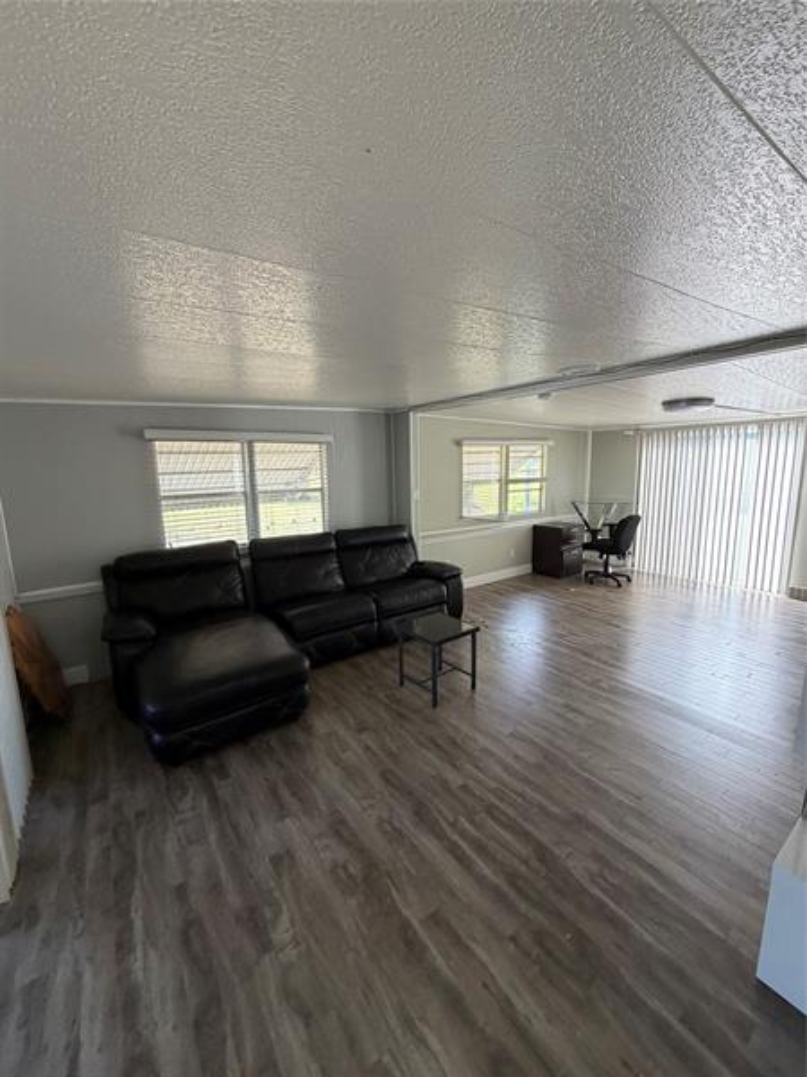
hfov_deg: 85.7
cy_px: 538
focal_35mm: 14
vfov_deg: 102.1
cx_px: 404
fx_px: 435
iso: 160
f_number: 2.2
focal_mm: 2.22
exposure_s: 1/120
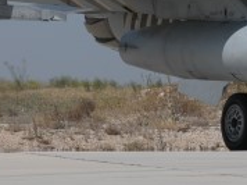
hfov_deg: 3.9
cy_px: -16
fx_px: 3606
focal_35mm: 506
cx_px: 387
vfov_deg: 2.9
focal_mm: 78
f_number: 9
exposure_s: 1/1250
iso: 200
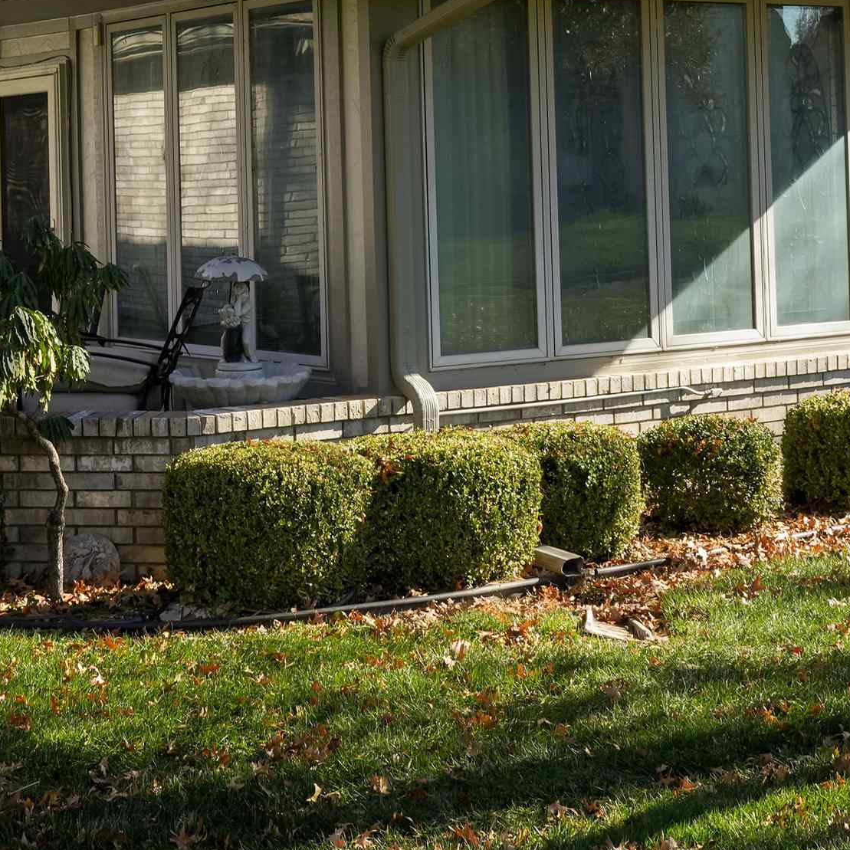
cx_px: 305
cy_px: 166
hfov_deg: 23.6
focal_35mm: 73
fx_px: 2028
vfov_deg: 23.3
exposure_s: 1/160
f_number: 10
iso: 320
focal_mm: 31
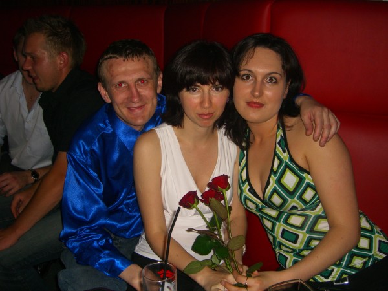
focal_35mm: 38
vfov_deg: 37.7
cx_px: 194
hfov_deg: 49.0
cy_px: 146
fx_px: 426
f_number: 2.8
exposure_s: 1/60
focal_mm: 7.9
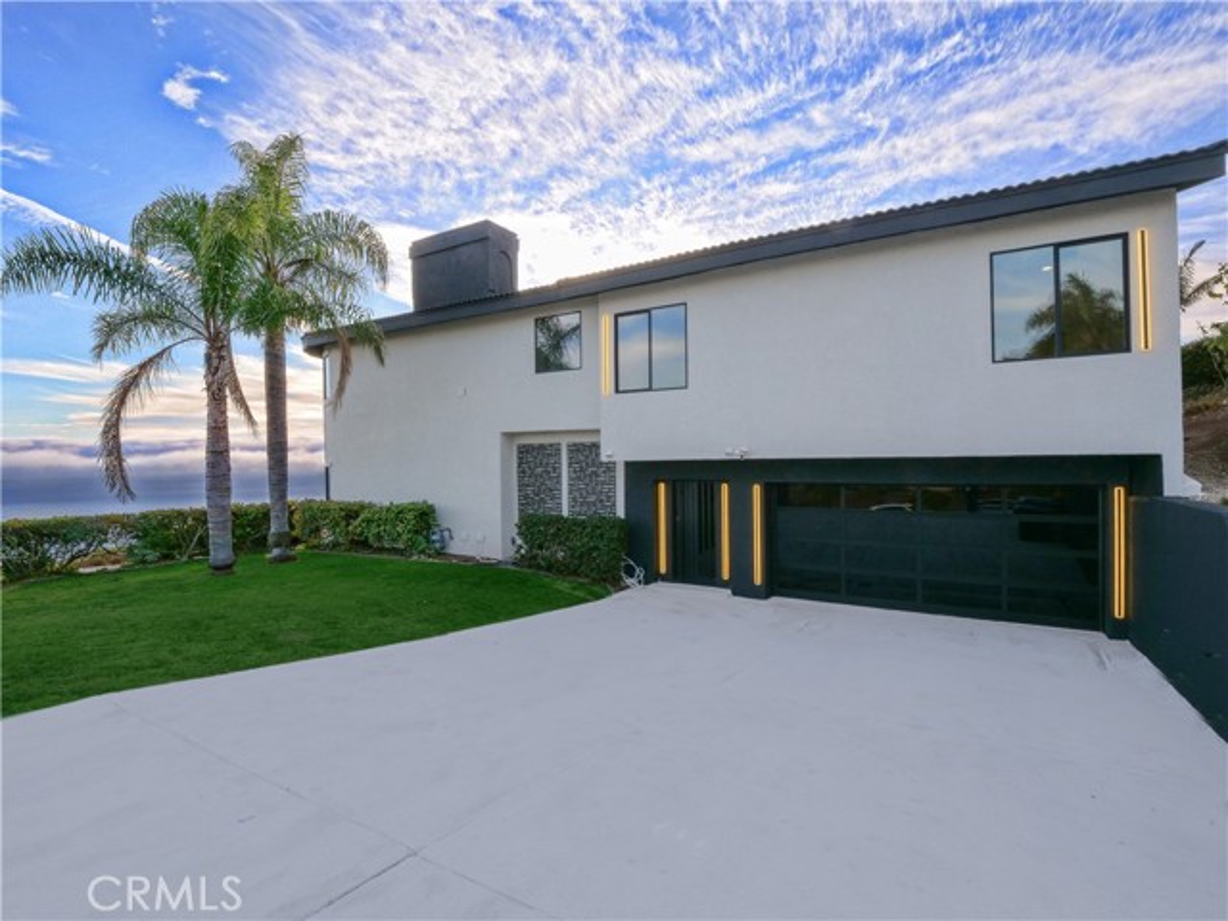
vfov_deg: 78.1
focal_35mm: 16
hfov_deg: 94.5
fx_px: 568
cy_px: 460
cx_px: 614
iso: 200
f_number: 14
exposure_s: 1/50
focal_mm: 8
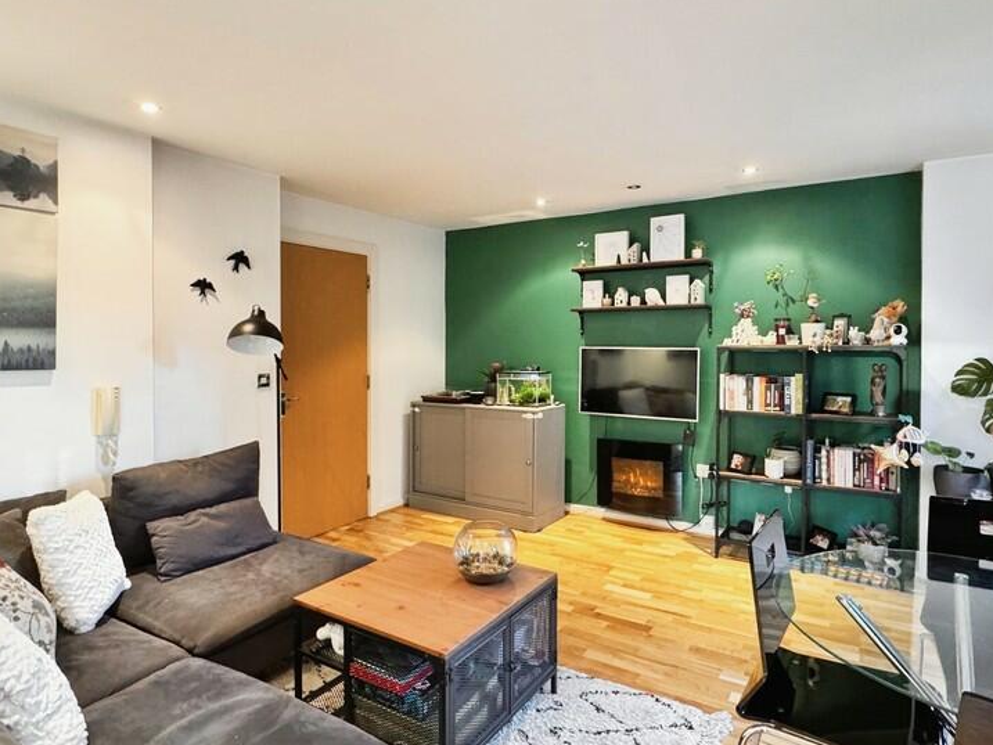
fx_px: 574
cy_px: 391
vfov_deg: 66.0
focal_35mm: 20
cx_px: 521
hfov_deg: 81.7
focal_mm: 2.22
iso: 500
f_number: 2.2
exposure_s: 1/50
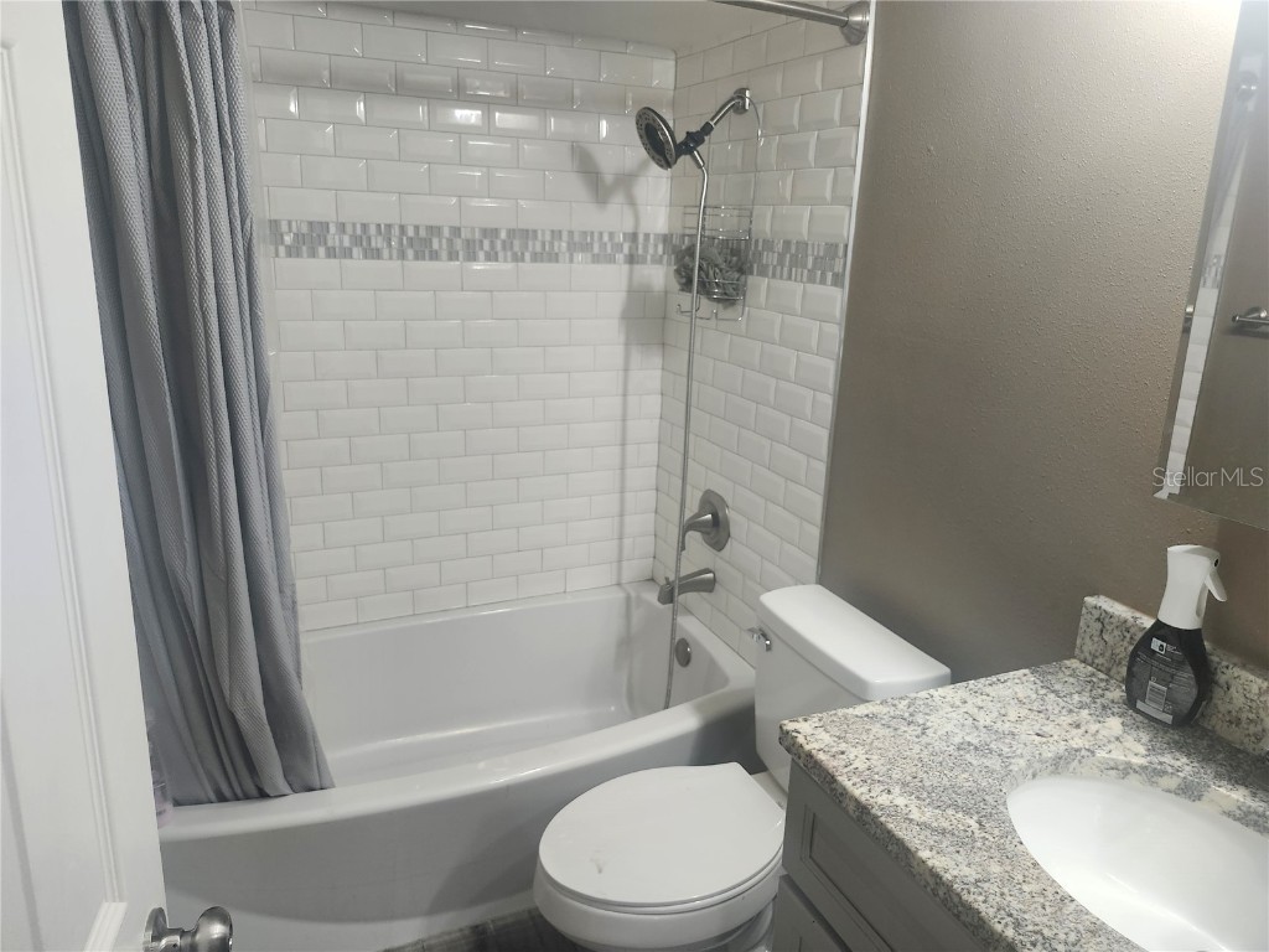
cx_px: 634
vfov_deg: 58.9
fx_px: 843
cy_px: 476
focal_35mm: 23
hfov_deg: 73.9
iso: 320
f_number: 1.8
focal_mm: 5.54
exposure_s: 1/120
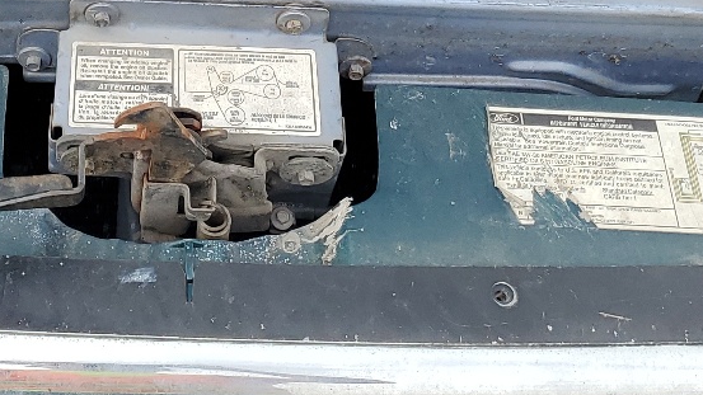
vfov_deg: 13.4
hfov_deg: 25.6
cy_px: -295
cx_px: 193
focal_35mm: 82
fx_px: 1528
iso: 50
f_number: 1.5
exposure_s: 1/1000
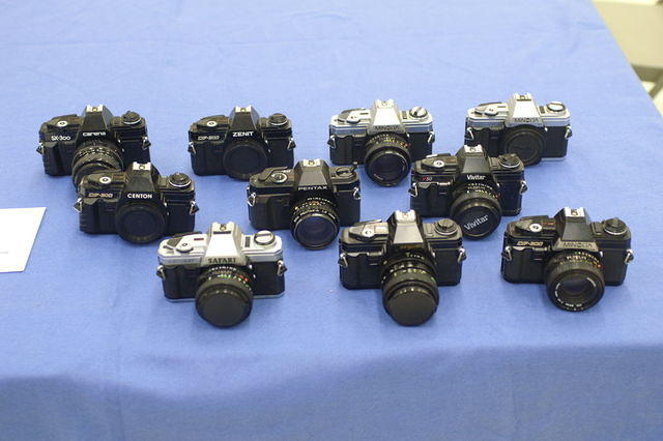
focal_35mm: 52
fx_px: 966
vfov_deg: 25.7
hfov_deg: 37.9
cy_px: 220
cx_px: 332
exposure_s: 1/50
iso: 400
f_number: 2.8
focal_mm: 35
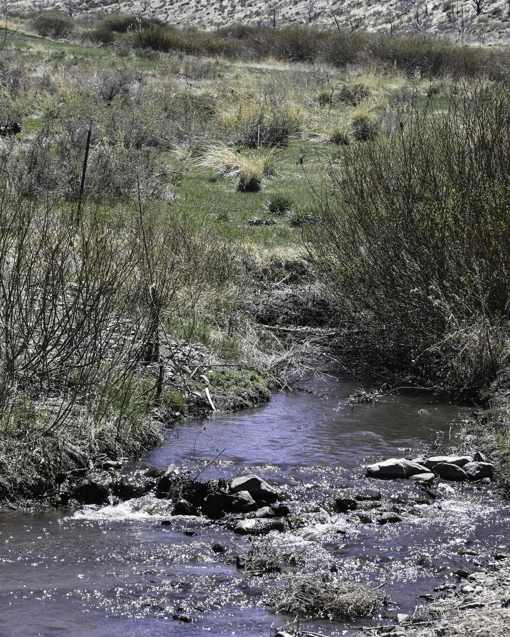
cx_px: 256
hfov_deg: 13.0
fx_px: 2246
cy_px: 323
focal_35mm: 119
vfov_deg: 16.2
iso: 250
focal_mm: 70
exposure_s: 1/500
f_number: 8
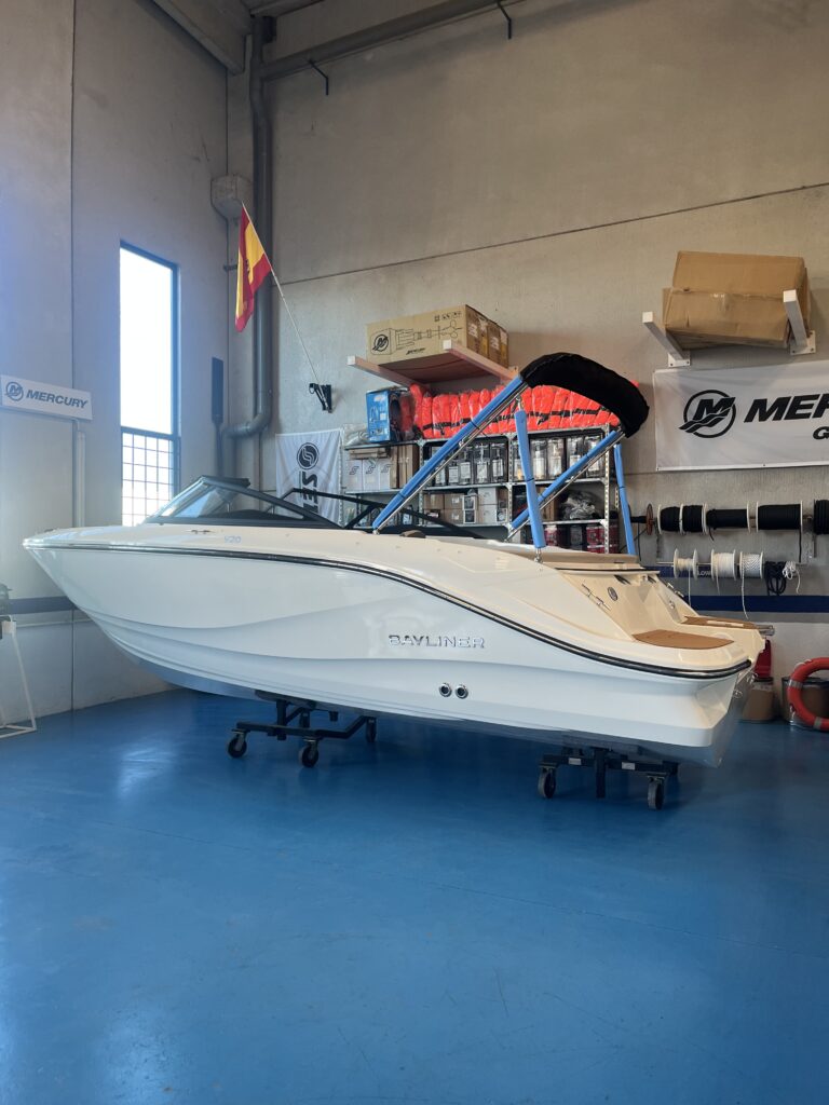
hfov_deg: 53.1
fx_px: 830
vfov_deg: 67.3
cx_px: 414
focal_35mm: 26
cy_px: 552
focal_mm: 5.1
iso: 80
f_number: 1.6
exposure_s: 1/121
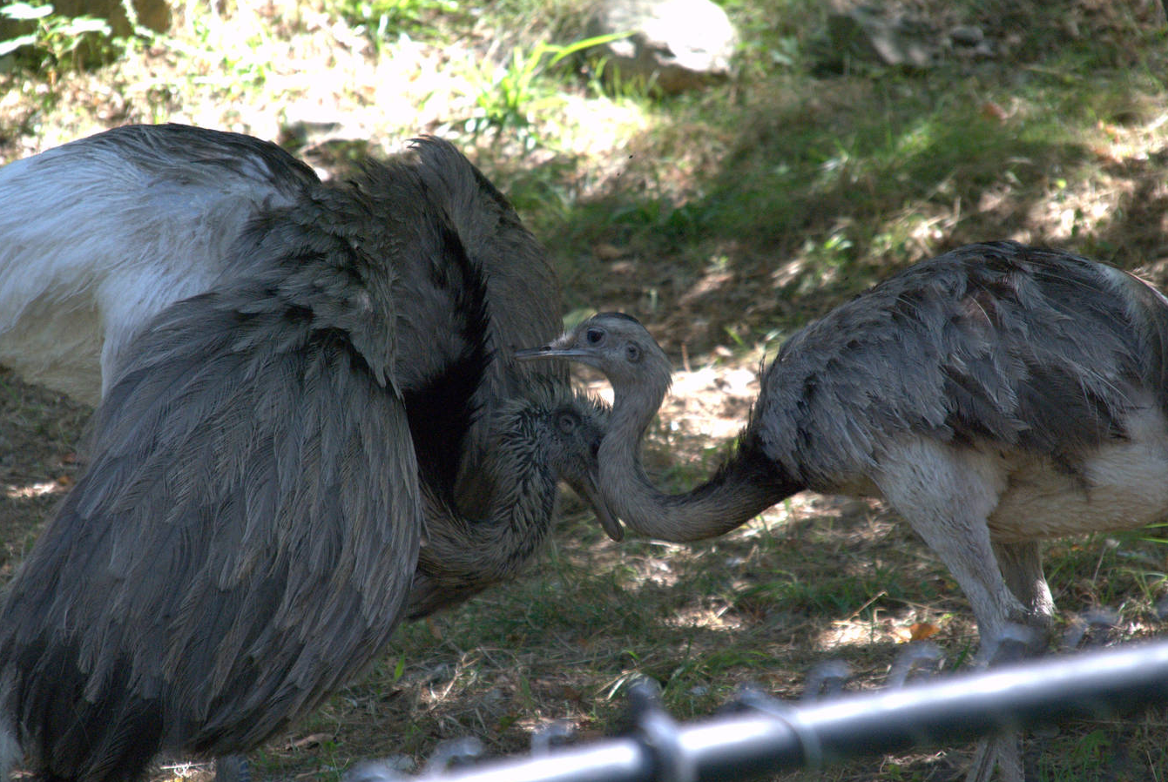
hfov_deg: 5.7
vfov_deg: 3.9
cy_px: 381
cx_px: 545
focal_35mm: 358
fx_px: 11630
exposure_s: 1/400
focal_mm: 200
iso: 1600
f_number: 6.3
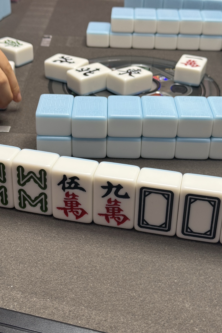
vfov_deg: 35.6
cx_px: 125
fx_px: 518
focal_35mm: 56
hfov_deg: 24.2
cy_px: 148
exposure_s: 1/100
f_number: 1.78
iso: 64
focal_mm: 6.76
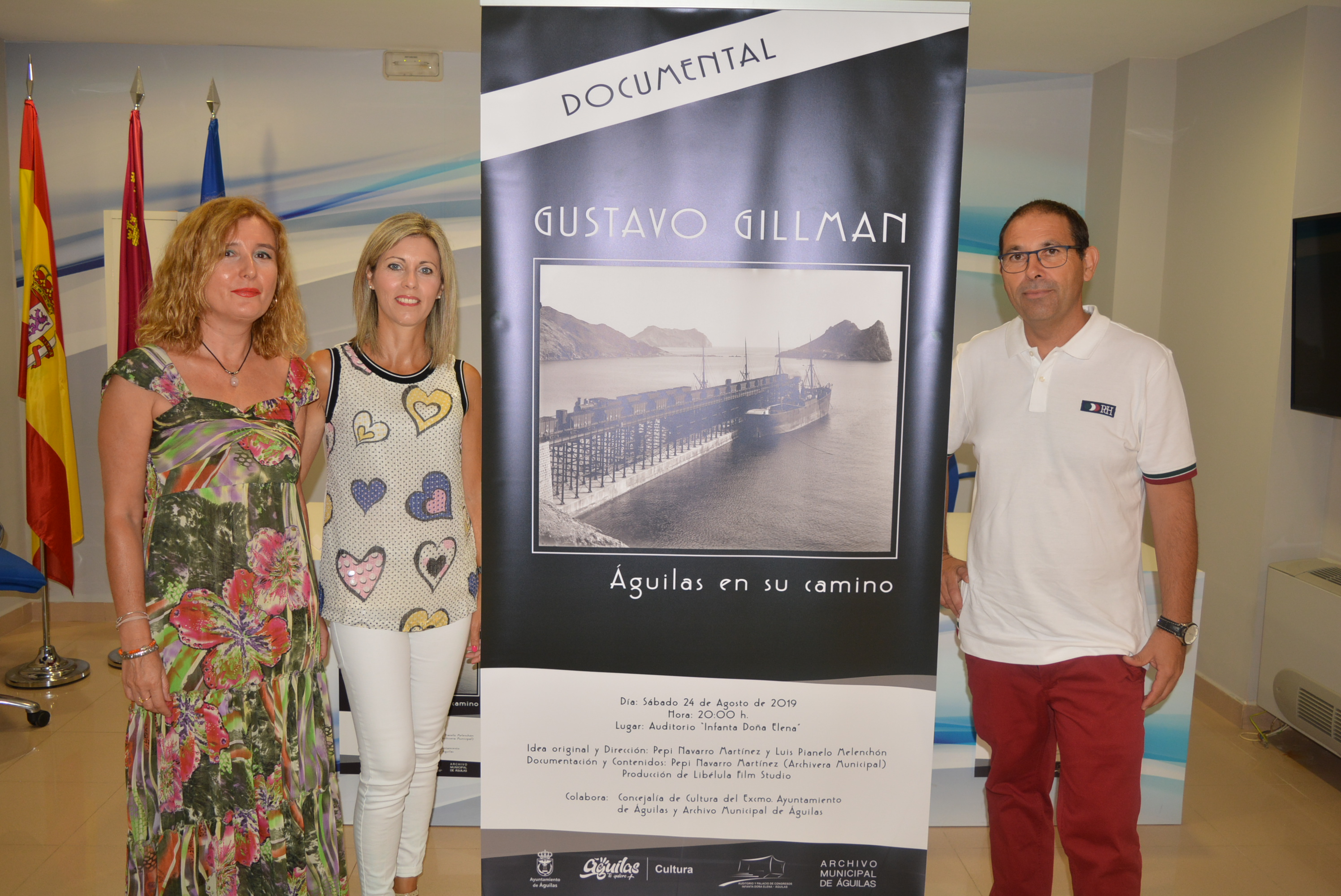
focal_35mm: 32
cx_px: 670
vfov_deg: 41.8
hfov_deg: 59.5
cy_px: 448
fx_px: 1174
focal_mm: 21
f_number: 4
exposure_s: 1/60
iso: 400
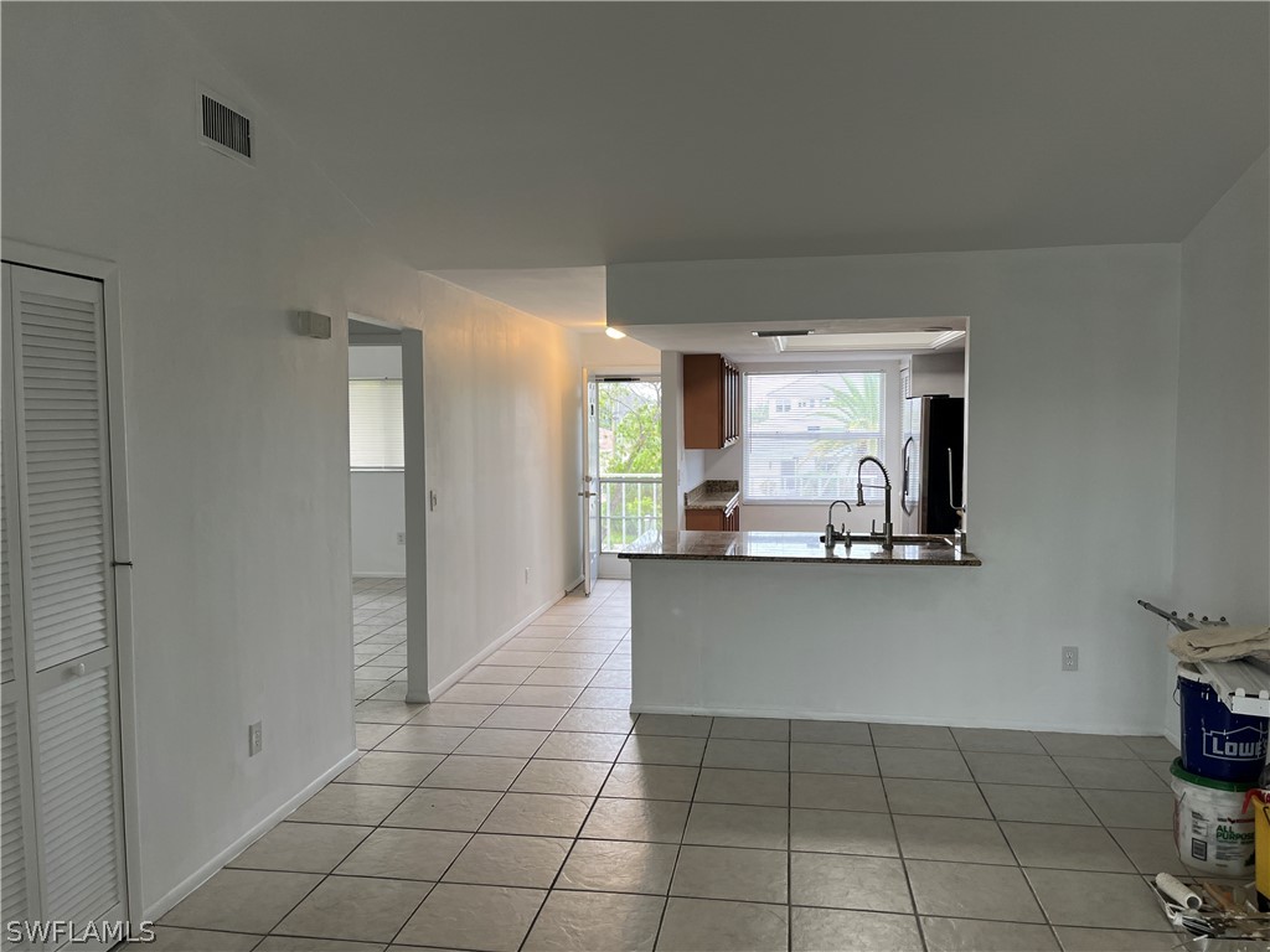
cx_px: 635
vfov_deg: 53.1
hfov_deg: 67.3
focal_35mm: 26
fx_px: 954
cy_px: 476
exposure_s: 1/60
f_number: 1.6
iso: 80
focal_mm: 5.1
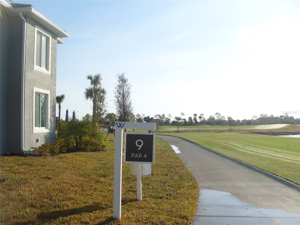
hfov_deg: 52.6
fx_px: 303
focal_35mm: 35
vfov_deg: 40.7
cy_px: 112
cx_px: 150
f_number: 2.8
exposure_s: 1/2000
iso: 80
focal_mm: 7.8
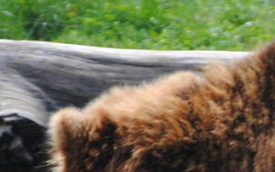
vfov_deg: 1.4
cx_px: 490
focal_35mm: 927
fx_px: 6955
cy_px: 239
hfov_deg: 2.3
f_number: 5
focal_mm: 116
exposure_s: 1/400
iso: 200
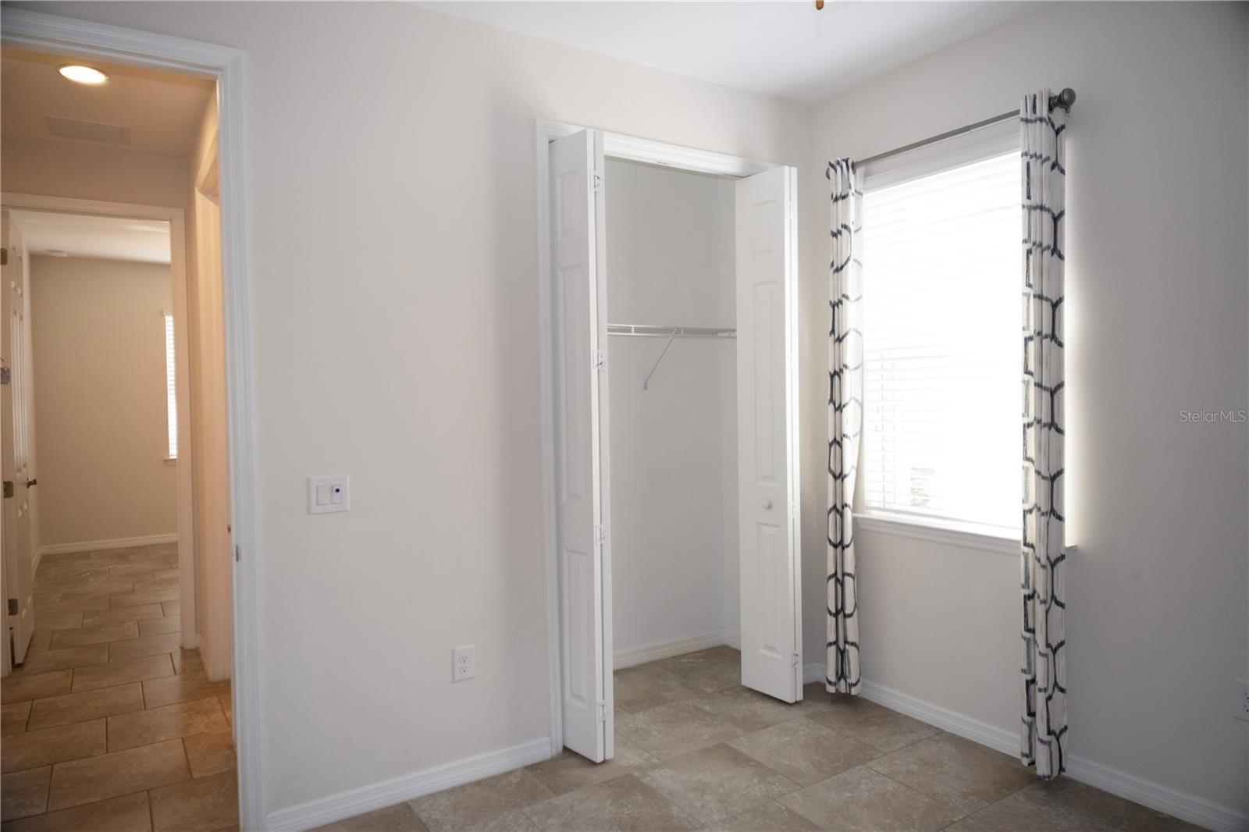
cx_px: 624
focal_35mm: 21
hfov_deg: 81.2
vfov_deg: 59.5
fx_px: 728
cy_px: 416
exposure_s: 1/60
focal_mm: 14
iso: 500
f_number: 3.5
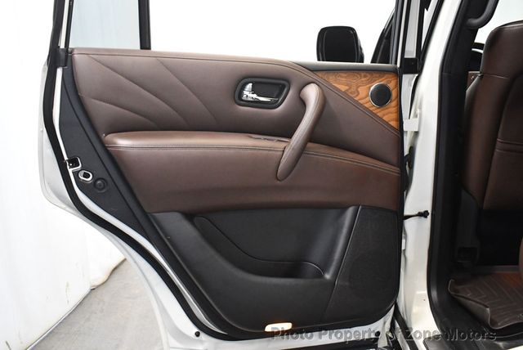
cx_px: 262
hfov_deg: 53.1
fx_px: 523
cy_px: 175
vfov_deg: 36.9
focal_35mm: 36
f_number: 3.5
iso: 3200
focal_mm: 18
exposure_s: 1/125
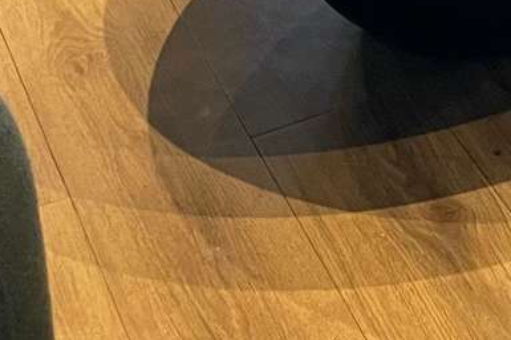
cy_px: -588
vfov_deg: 8.4
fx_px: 2042
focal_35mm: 144
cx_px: 723
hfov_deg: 13.6
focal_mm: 4.2
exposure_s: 1/52
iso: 160
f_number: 1.6
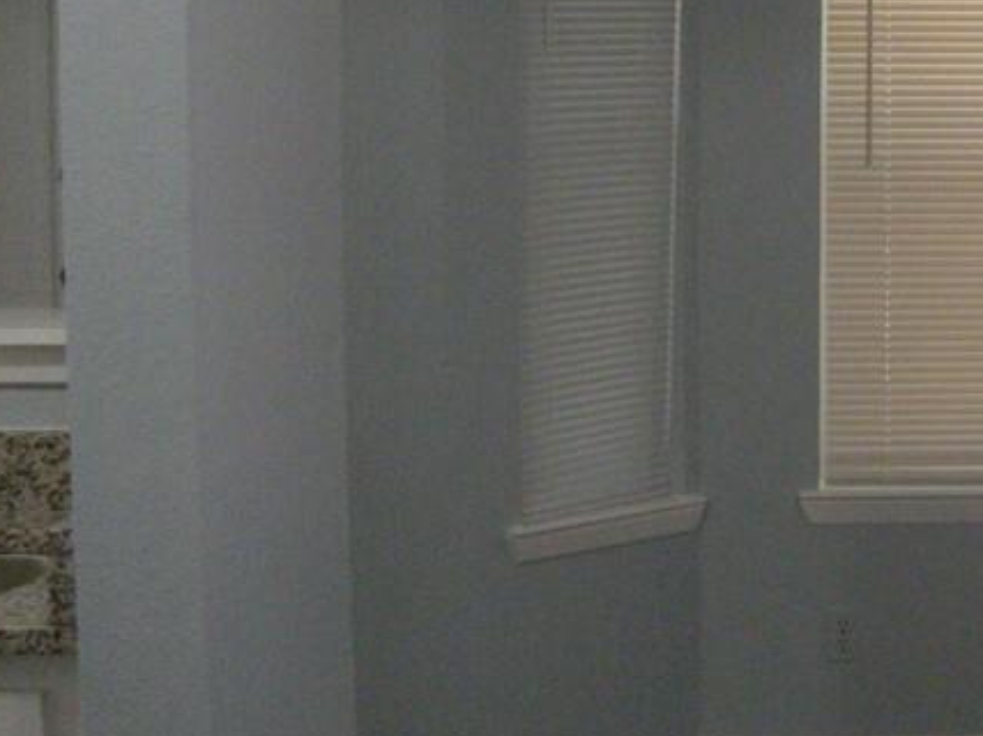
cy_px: 161
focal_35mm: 84
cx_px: 1149
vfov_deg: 17.4
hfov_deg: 21.7
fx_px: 2385
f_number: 3.8
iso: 365
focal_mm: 5.9
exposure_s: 1/54
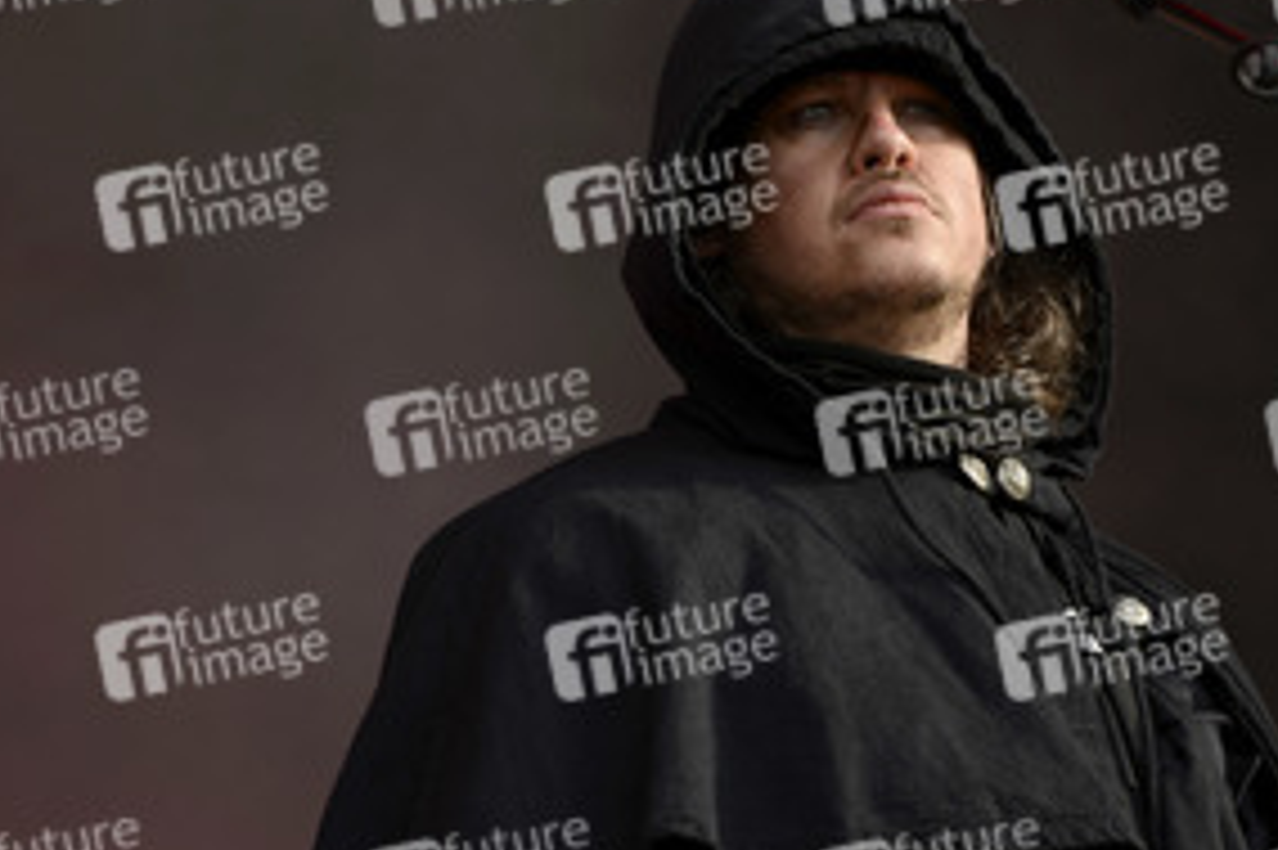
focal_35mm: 254
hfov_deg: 8.1
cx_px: 992
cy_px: 535
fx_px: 9011
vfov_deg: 5.4
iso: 100
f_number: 4
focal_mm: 160
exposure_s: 1/400
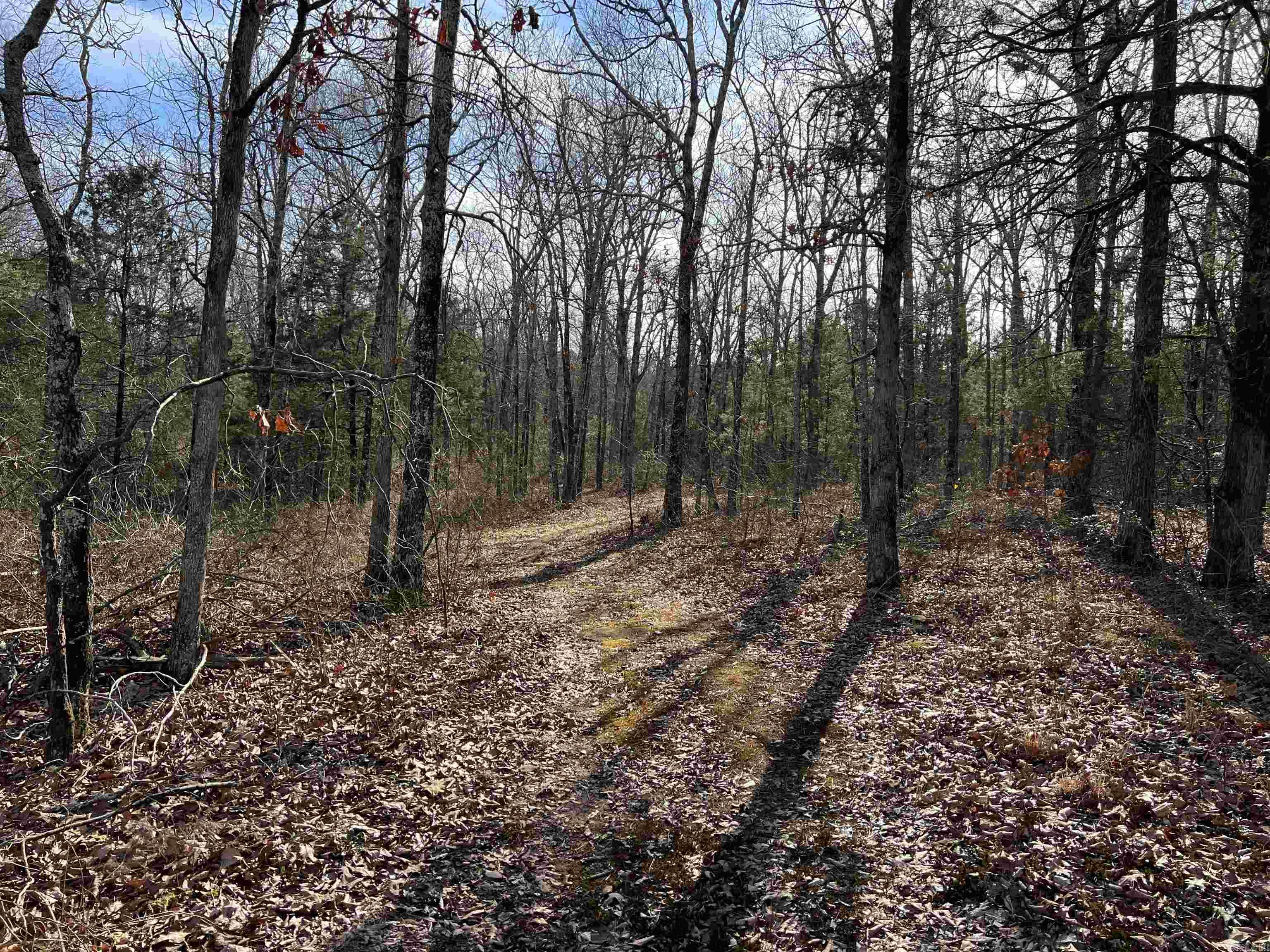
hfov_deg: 67.3
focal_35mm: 26
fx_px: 954
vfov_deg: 53.1
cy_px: 476
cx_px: 635
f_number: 1.5
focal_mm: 5.7
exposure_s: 1/1038
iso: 50
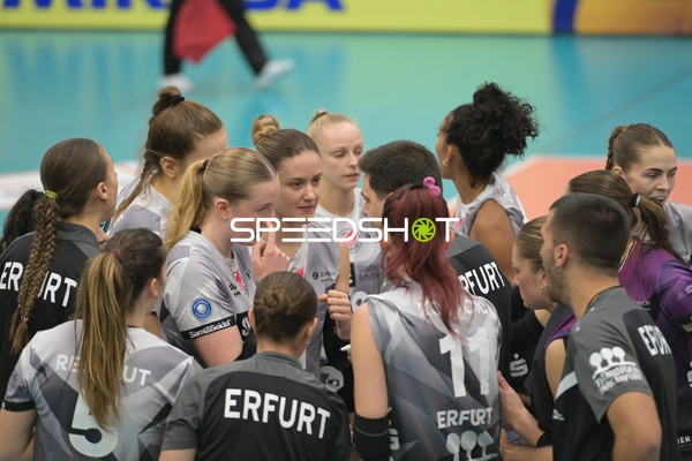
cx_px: 346
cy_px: 230
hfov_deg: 10.3
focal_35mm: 200
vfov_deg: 6.9
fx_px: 3844
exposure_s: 1/320
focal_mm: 200
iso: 2000
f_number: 3.5
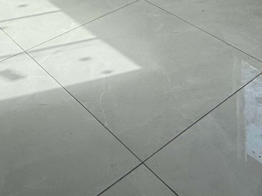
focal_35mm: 59
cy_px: -156
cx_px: 74
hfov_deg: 32.2
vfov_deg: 19.0
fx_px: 447
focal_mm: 2.22
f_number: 2.2
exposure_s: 1/486
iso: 50
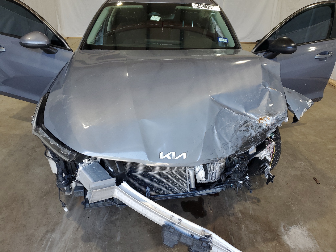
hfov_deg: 67.3
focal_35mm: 26
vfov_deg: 53.1
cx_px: 168
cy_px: 126
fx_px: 252
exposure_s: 1/128
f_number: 1.5
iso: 50
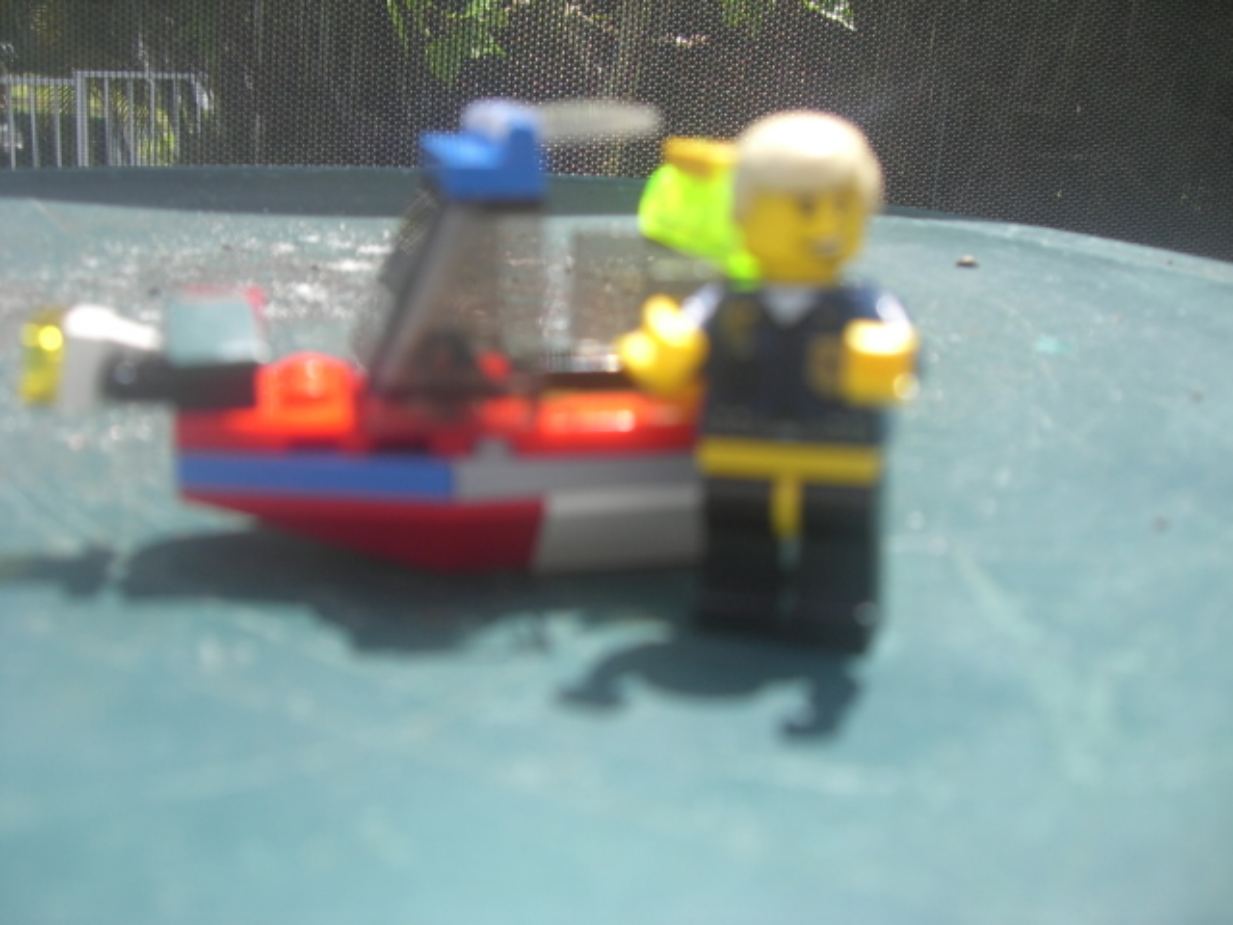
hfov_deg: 49.0
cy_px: 462
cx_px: 616
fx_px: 1354
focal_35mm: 38
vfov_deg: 37.7
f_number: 2.7
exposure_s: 1/250
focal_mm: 6.2
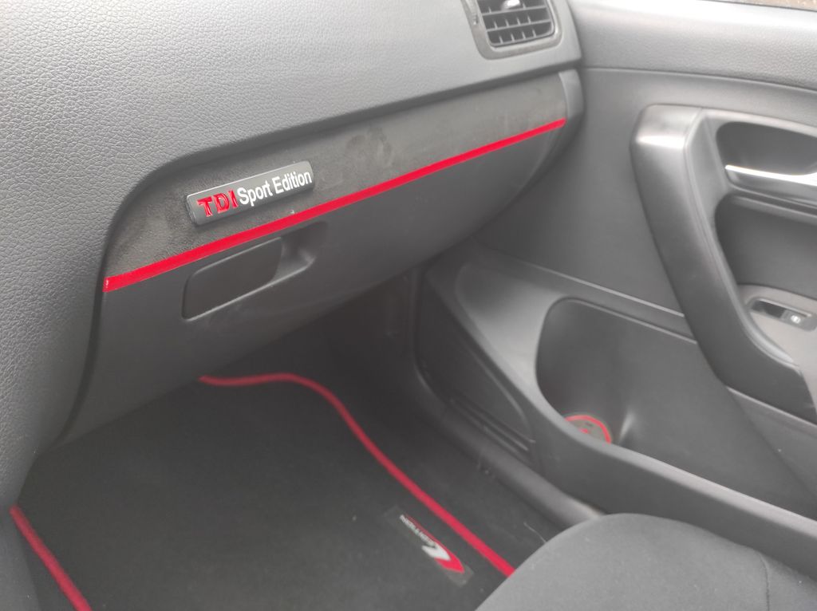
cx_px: 408
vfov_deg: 54.8
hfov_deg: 69.4
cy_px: 306
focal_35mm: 25
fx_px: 589
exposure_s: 1/30
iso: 148
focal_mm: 5.43
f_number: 1.89
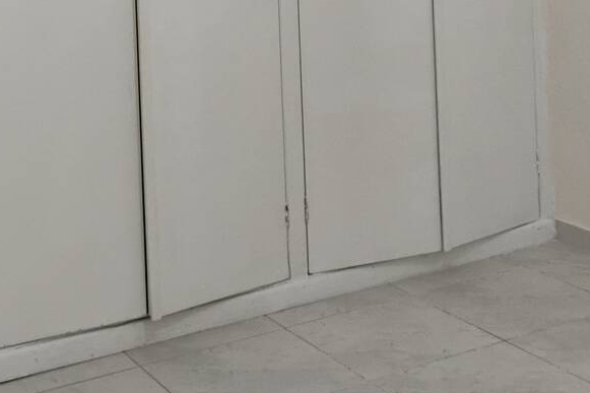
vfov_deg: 17.9
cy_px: -86
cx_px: 324
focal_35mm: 72
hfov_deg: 28.1
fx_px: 1180
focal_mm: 4.26
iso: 1428
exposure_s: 1/30
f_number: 1.8
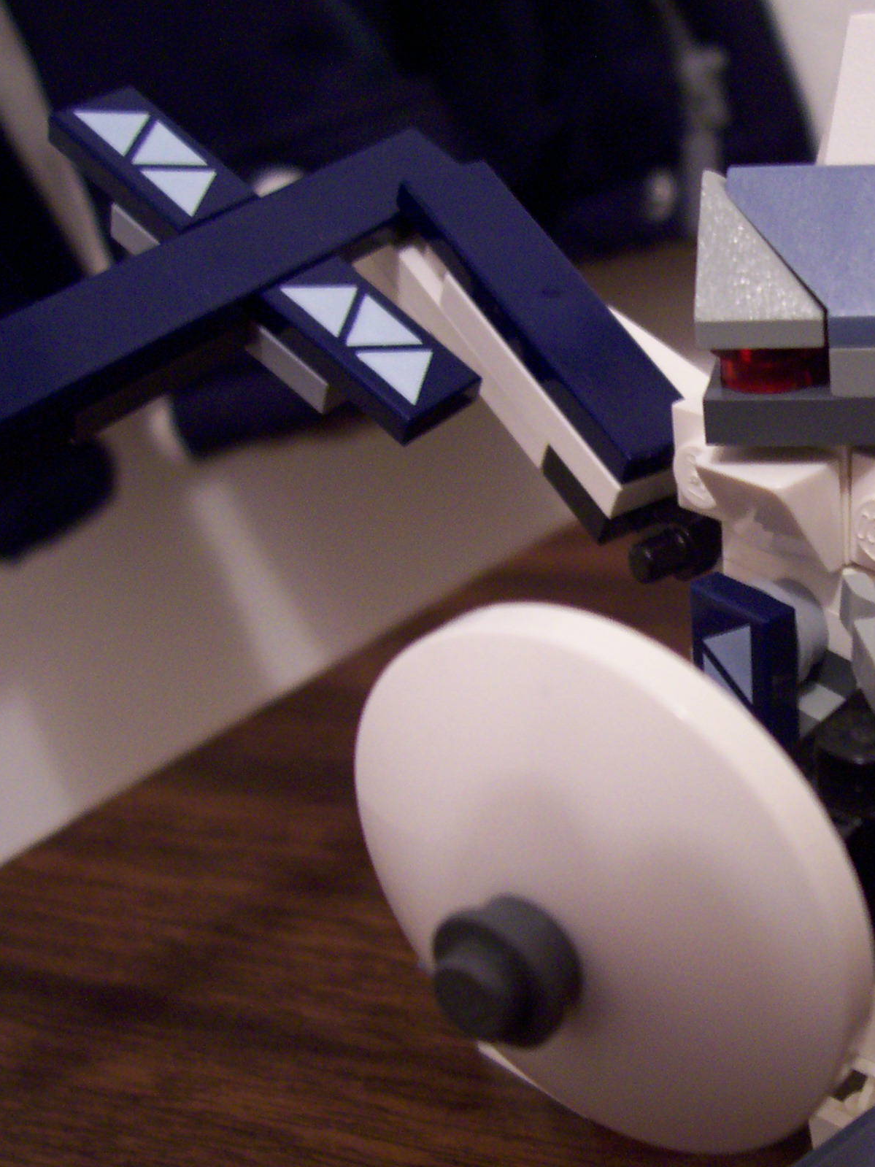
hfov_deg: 28.2
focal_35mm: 49
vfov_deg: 38.9
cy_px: 612
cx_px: 830
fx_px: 1652
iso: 160
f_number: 2.7
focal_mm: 5.6
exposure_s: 1/8
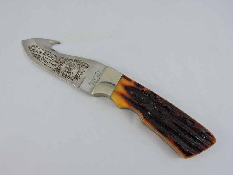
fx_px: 202
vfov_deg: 46.8
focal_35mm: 30
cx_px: 116
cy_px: 88
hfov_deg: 60.0
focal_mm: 5.4
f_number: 3.5
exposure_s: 1/60
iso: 100
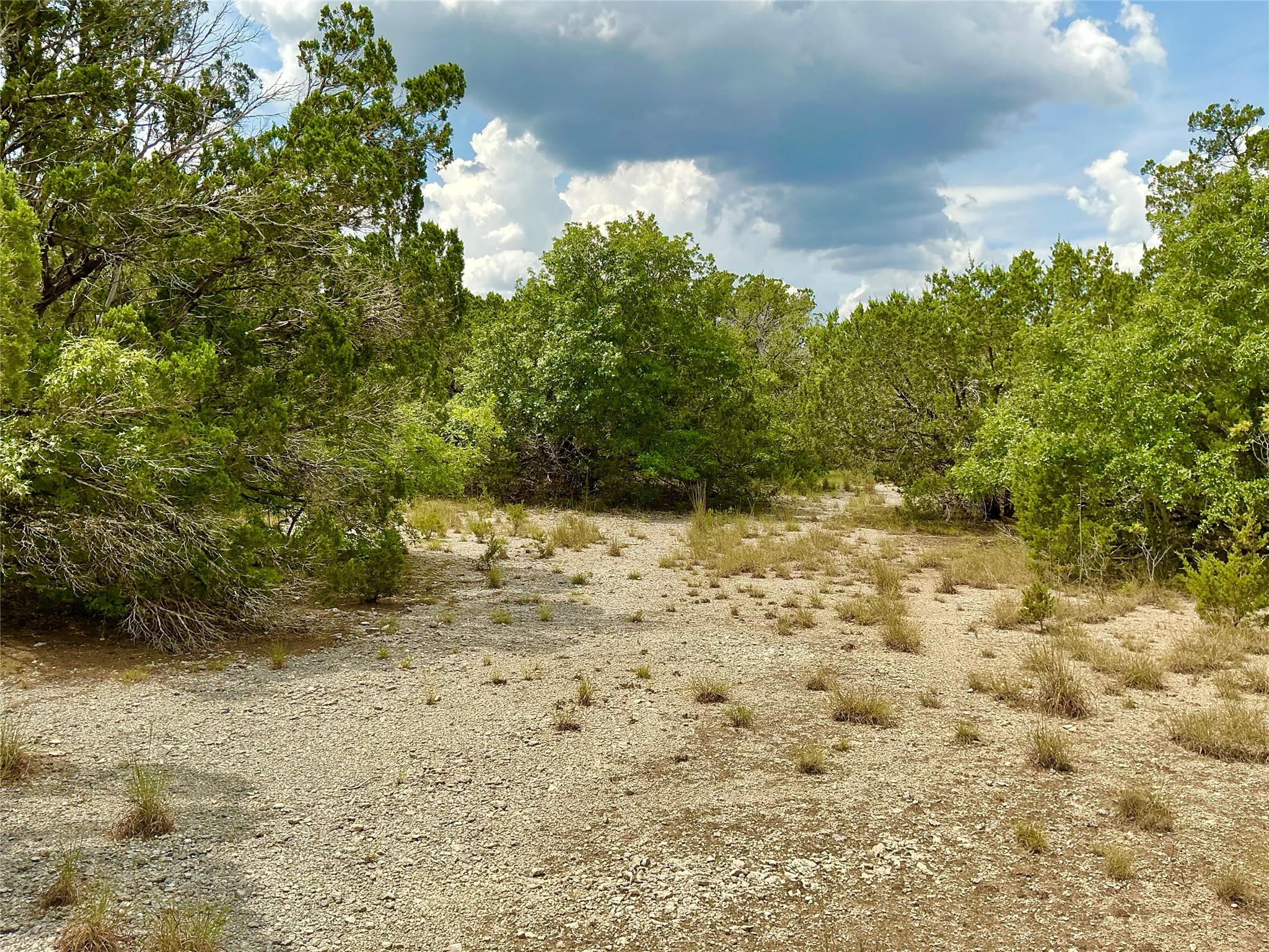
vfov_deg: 49.7
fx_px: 1026
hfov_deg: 63.4
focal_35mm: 28
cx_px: 634
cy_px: 476
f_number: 1.8
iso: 25
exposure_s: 1/2227
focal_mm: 3
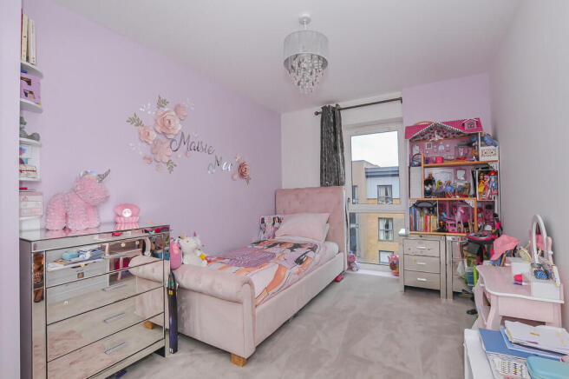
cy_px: 190
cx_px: 284
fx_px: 237
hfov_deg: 100.4
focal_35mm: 15
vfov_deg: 77.2
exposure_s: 1/25
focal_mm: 10
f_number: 14
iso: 400
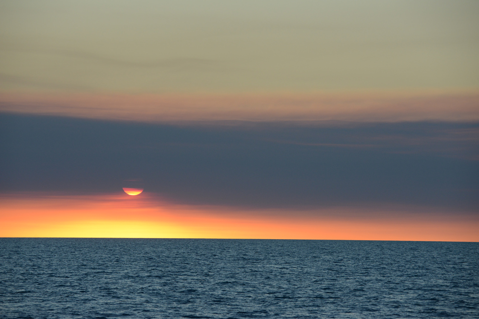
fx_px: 2595
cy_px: 160
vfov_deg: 7.0
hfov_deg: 10.5
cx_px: 240
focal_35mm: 195
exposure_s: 1/1250
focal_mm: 195
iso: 1000
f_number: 8
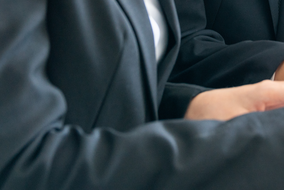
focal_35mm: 94
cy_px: -79
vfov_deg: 13.8
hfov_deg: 20.1
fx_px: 742
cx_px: 357
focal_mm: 30
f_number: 4
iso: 320
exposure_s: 1/160
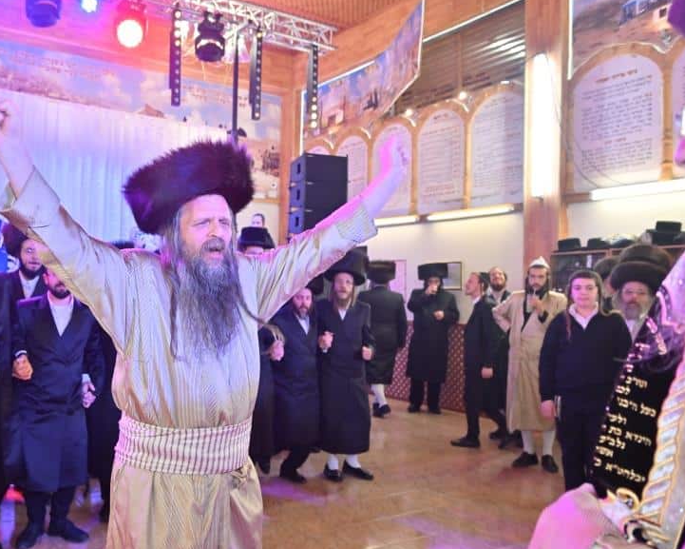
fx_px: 649
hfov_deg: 54.3
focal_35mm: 32
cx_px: 217
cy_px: 284
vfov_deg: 45.8
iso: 800
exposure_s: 1/160
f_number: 4
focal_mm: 24
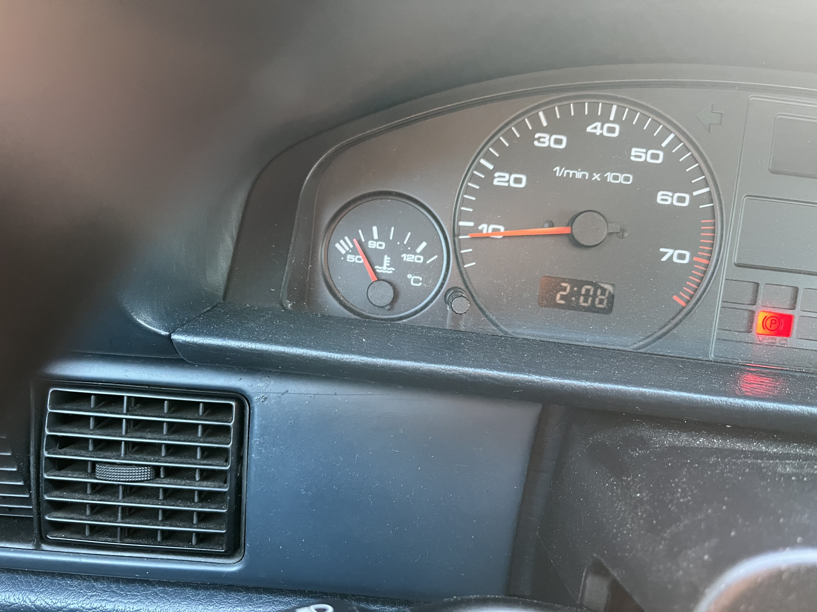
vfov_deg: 53.1
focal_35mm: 26
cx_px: 408
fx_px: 614
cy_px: 306
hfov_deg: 67.3
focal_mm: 5.1
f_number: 1.6
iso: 500
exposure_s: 1/51
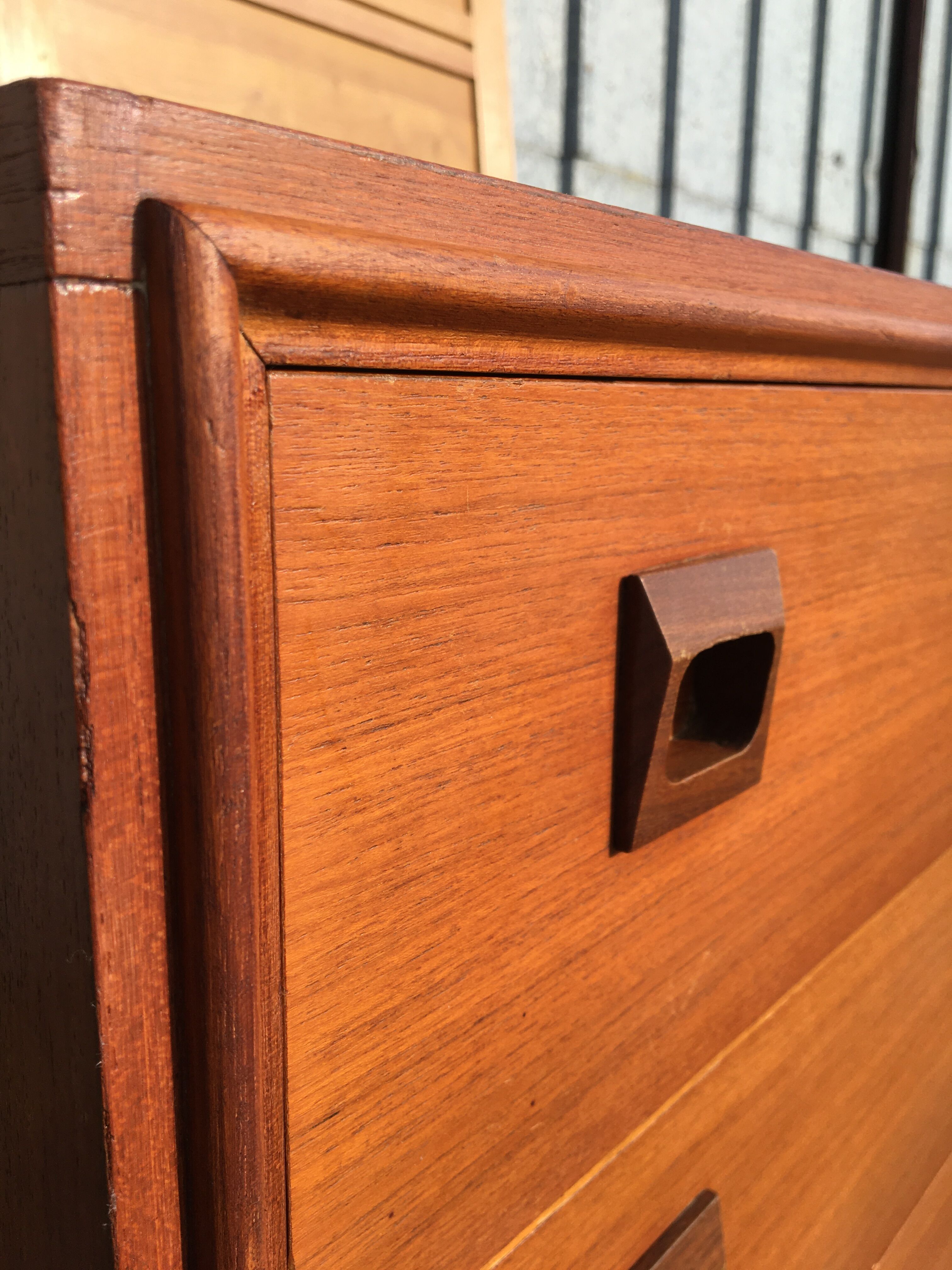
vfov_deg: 61.7
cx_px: 476
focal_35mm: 29
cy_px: 635
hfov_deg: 48.2
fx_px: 1063
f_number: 2.2
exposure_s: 1/1099
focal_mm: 4.15
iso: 25
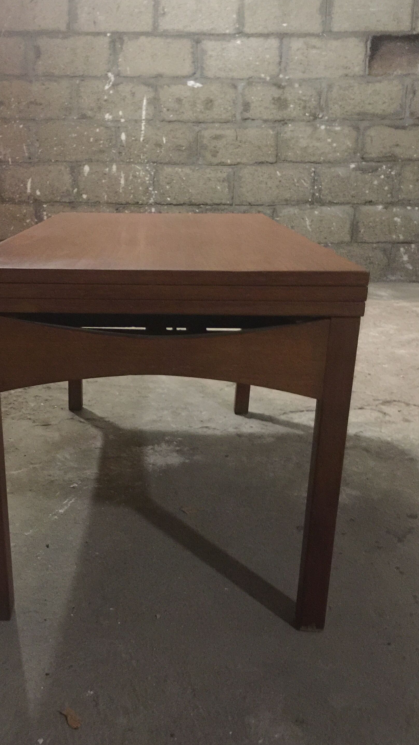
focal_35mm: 36
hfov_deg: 32.5
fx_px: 711
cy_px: 398
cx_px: 139
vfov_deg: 55.2
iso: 125
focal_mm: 4.15
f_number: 2.2
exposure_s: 1/4
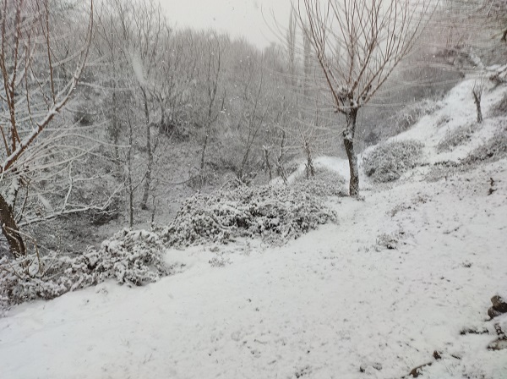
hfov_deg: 69.5
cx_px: 254
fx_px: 366
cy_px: 190
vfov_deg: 54.7
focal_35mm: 25
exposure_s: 1/163
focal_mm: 5.43
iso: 100
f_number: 1.89
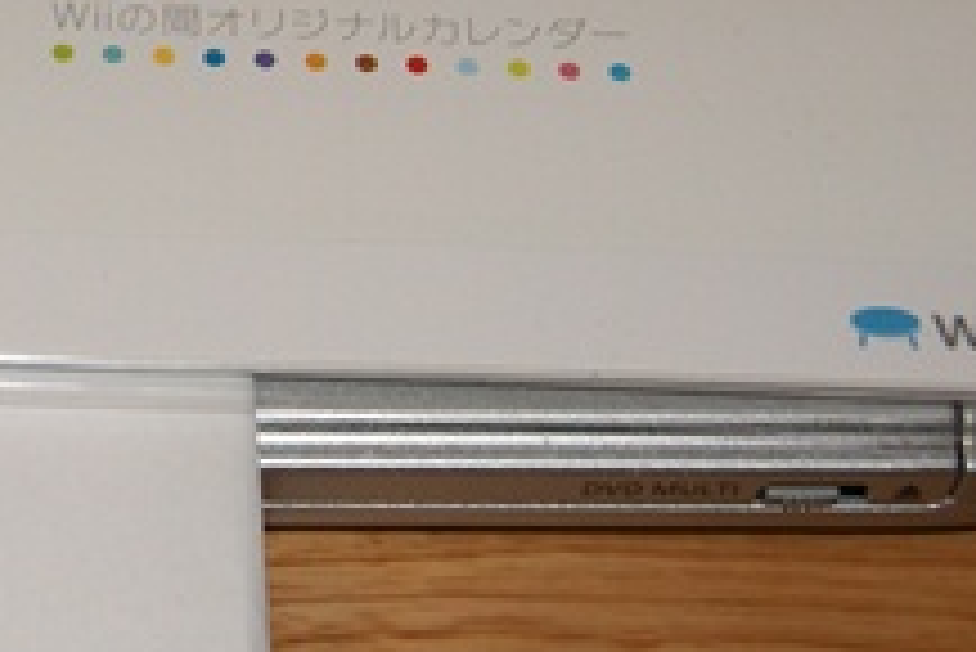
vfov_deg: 11.0
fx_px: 3364
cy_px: 90
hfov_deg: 16.0
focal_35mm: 124
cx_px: -130
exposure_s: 1/60
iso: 400
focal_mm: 30
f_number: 5.6
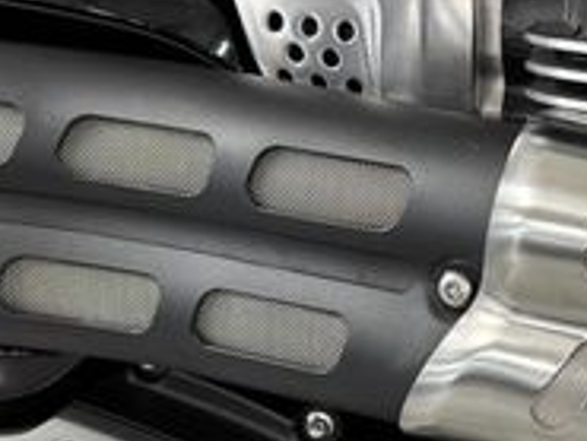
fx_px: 1408
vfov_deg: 17.6
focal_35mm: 83
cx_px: 708
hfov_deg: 21.8
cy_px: 390
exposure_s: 1/50
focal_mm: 6.76
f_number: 1.78
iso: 250
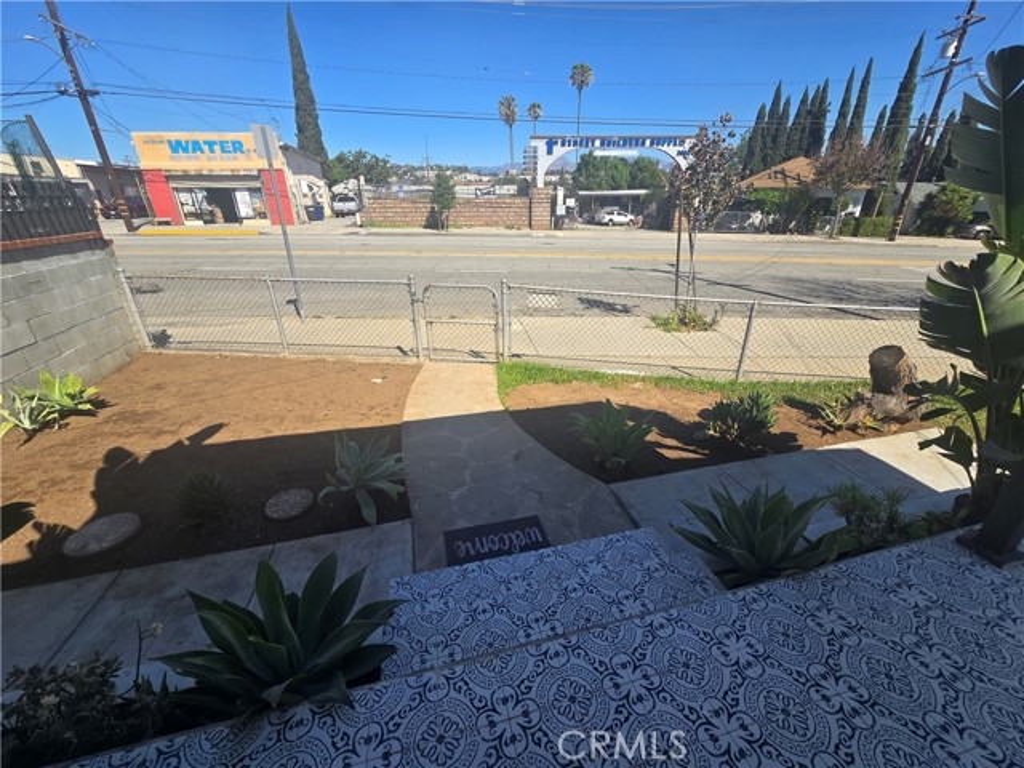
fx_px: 385
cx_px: 512
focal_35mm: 13
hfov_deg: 106.2
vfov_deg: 89.9
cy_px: 384
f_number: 2.2
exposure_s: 1/1632
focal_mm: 2.2
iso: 50
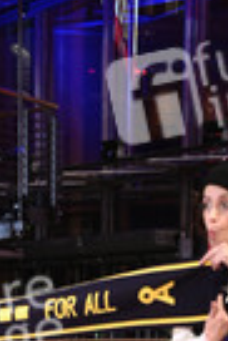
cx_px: 8
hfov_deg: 10.3
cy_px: 461
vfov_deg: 14.7
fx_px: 1251
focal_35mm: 132
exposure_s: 1/250
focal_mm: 45
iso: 5000
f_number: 4.5
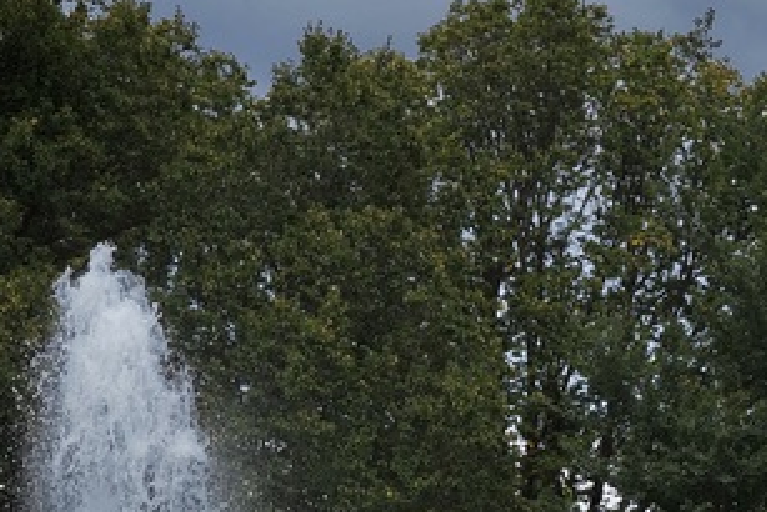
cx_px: 627
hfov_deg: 6.6
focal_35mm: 313
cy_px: 857
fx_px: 6671
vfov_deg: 4.4
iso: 100
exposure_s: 1/320
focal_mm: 75
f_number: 9
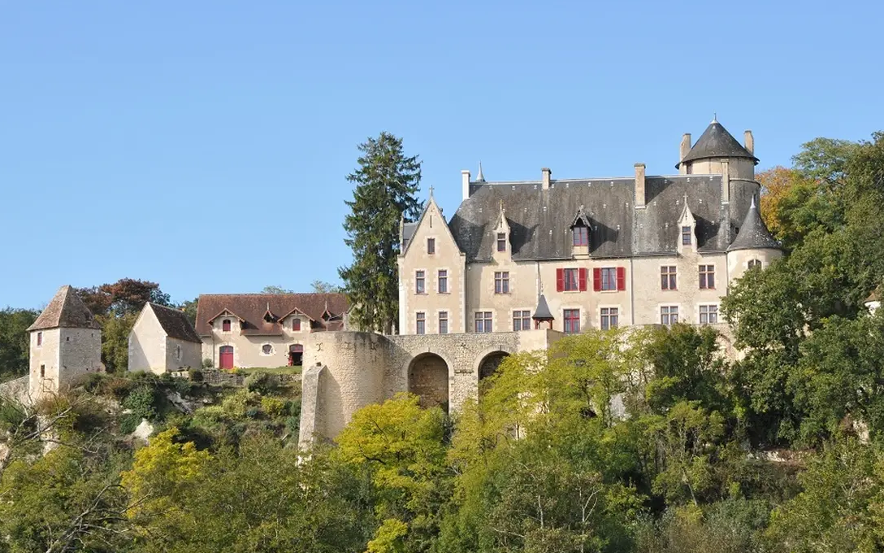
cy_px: 257
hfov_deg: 20.6
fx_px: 2433
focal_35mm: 101
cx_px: 443
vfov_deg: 13.0
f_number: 10
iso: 400
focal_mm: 60
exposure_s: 1/400
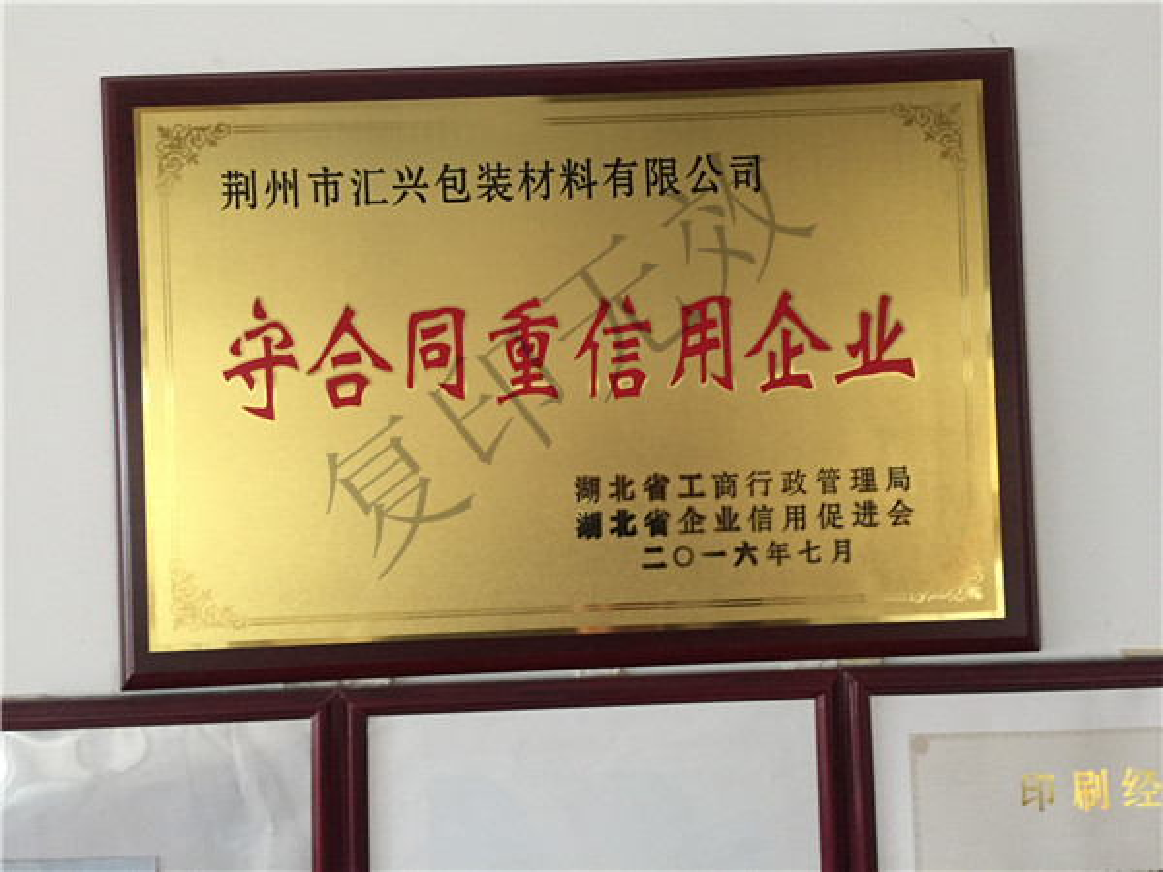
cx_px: 582
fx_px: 974
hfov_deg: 61.7
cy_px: 436
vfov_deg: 48.2
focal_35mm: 29
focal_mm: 4.15
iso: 320
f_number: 2.2
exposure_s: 1/33
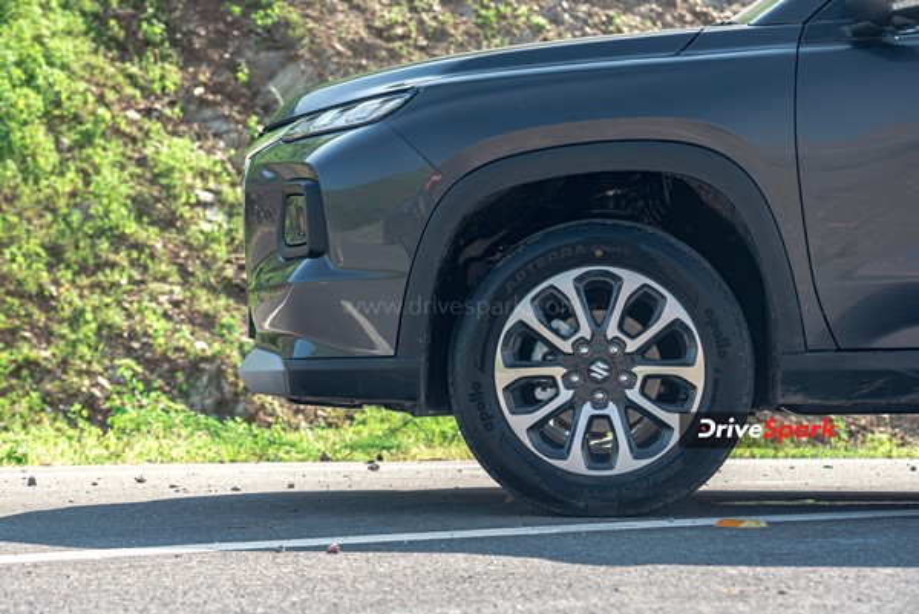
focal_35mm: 112
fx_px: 2861
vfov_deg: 12.3
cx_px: 460
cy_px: 307
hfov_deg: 18.2
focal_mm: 112
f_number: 7.1
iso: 400
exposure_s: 1/160
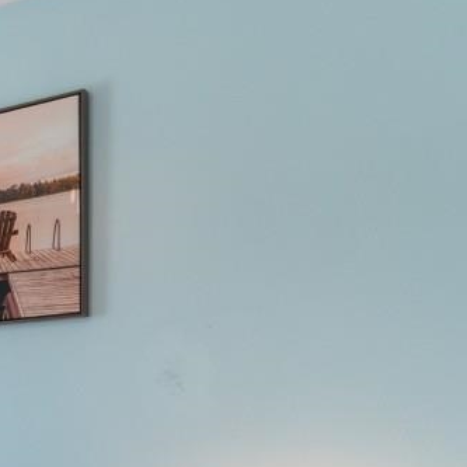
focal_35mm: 62
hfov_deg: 18.9
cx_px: -439
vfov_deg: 26.6
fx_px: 946
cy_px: 435
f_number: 4.5
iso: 100
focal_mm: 10
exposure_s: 1/6
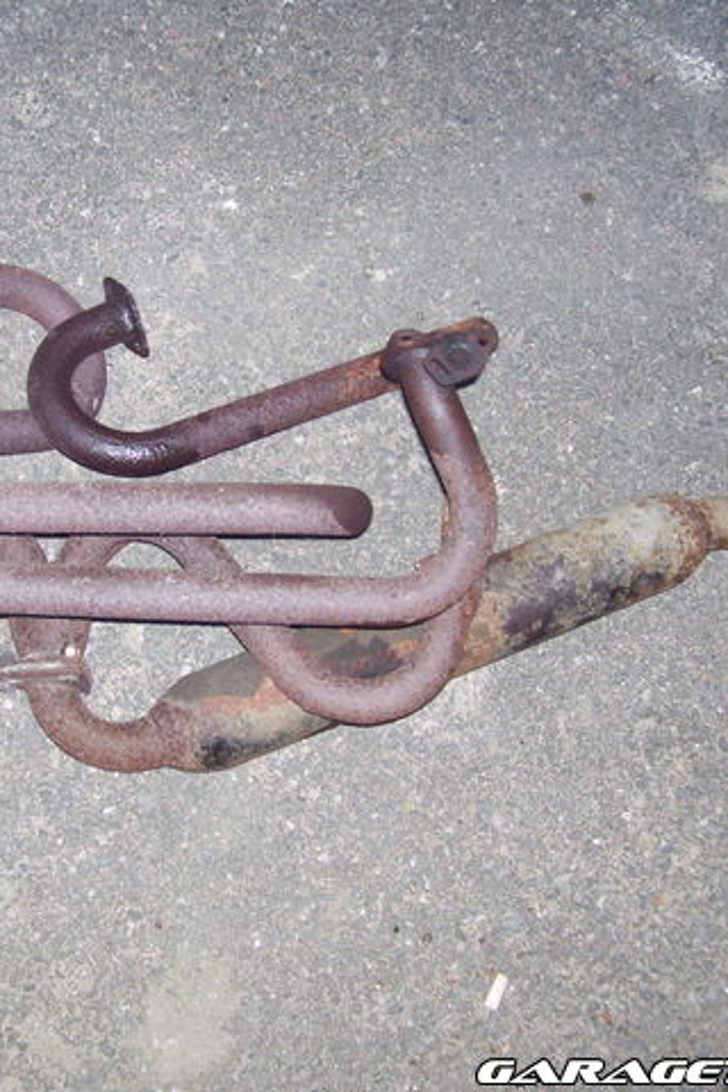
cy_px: 546
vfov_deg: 39.6
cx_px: 139
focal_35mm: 50
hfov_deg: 26.5
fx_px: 1517
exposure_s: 1/60
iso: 125
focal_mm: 6
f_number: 2.7
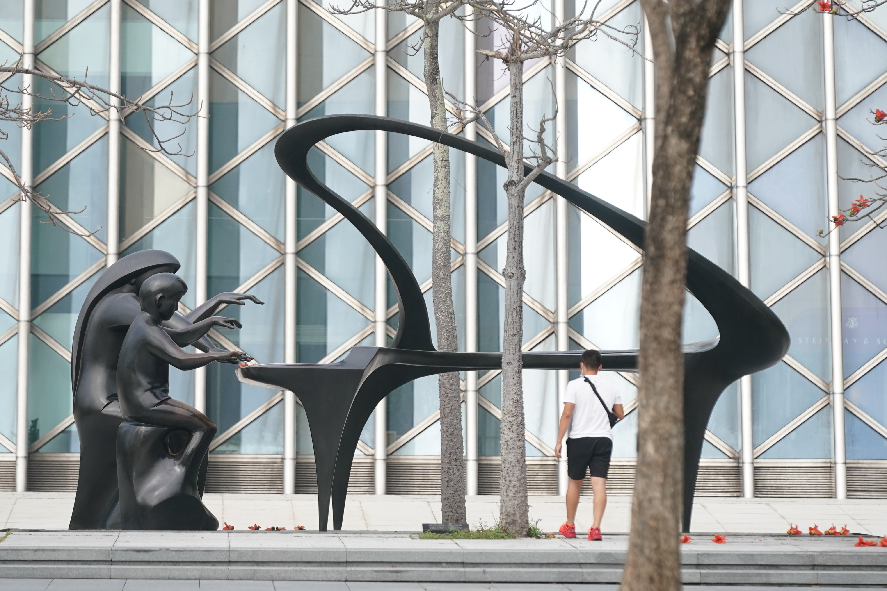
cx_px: 444
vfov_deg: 4.7
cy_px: 296
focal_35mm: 291
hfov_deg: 7.1
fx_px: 7169
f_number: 3.5
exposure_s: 1/2500
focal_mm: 194
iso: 400
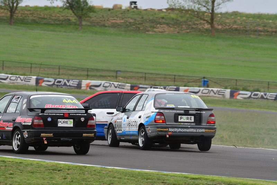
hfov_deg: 3.8
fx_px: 4156
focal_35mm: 540
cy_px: 92
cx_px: 138
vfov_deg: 2.5
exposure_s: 1/640
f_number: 11
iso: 640
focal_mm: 360
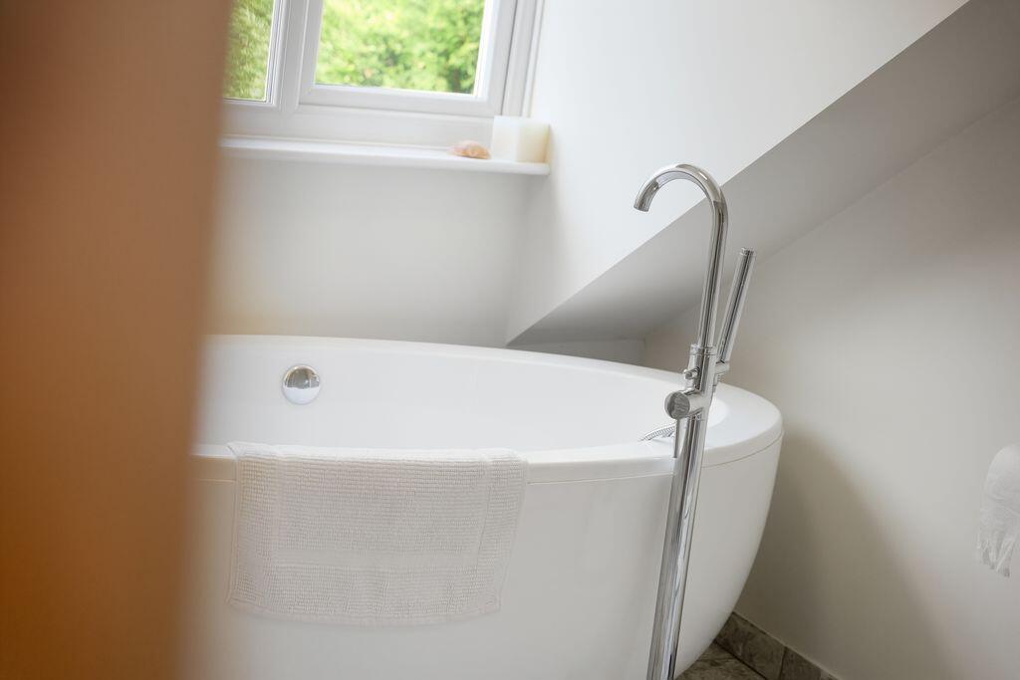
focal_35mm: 63
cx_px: 510
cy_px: 340
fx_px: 1785
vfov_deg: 21.6
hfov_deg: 31.9
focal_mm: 63
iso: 1000
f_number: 2.8
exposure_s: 1/500
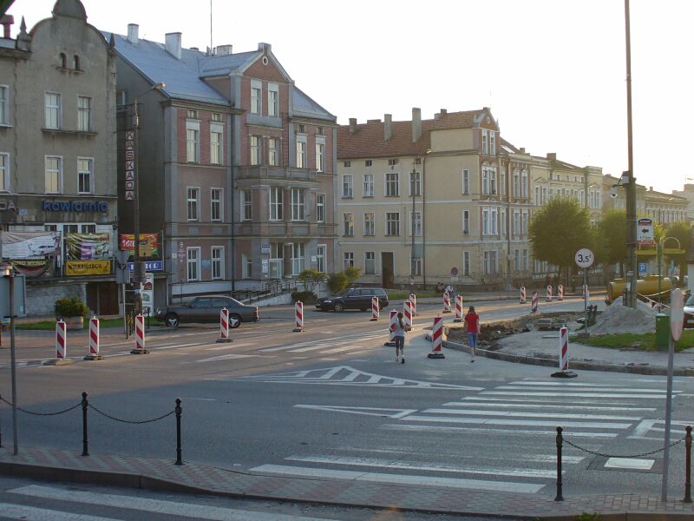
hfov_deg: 36.8
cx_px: 347
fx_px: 1043
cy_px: 260
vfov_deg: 28.0
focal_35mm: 52
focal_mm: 7
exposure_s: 1/200
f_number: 2.9
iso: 80
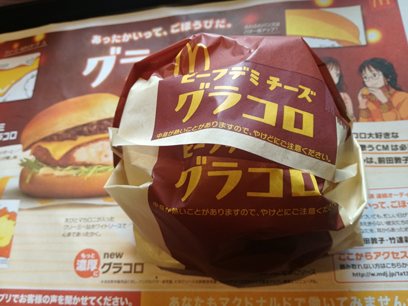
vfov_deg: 51.4
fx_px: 318
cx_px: 204
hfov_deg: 65.3
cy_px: 153
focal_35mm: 27
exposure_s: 1/50
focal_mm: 3.79
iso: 64
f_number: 2
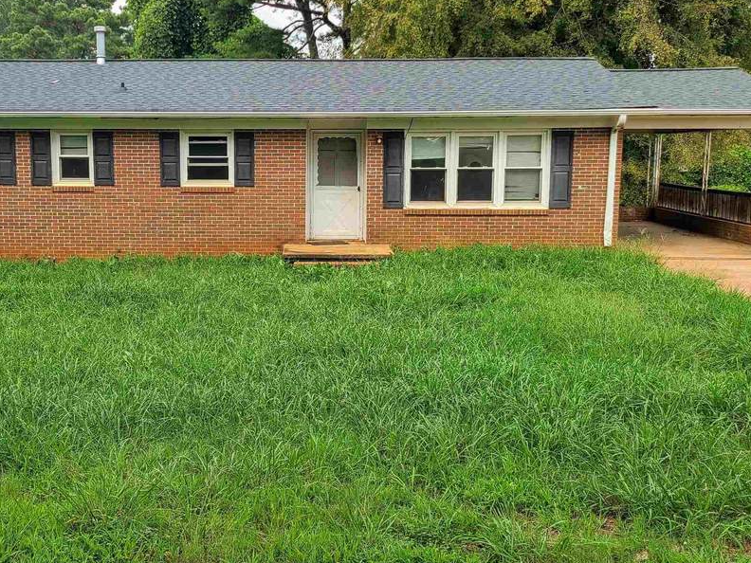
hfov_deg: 44.5
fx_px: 911
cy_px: 292
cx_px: 284
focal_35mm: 42
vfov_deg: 34.3
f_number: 1.8
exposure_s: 1/1047
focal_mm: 5.4
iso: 40
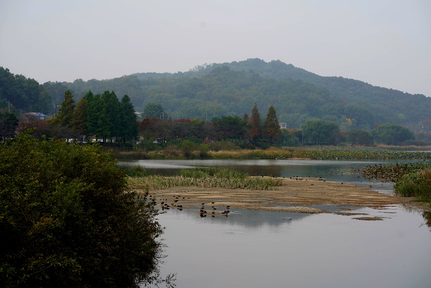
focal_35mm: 85
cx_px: 216
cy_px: 144
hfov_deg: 23.9
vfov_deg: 16.1
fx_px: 1019
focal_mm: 85
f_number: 6.3
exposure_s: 1/161
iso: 100
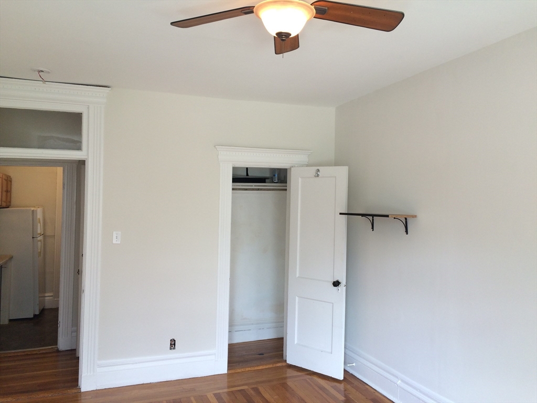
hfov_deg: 61.7
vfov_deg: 48.2
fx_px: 450
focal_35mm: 29
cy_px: 202
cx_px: 268
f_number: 2.2
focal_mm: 4.15
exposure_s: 1/60
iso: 50
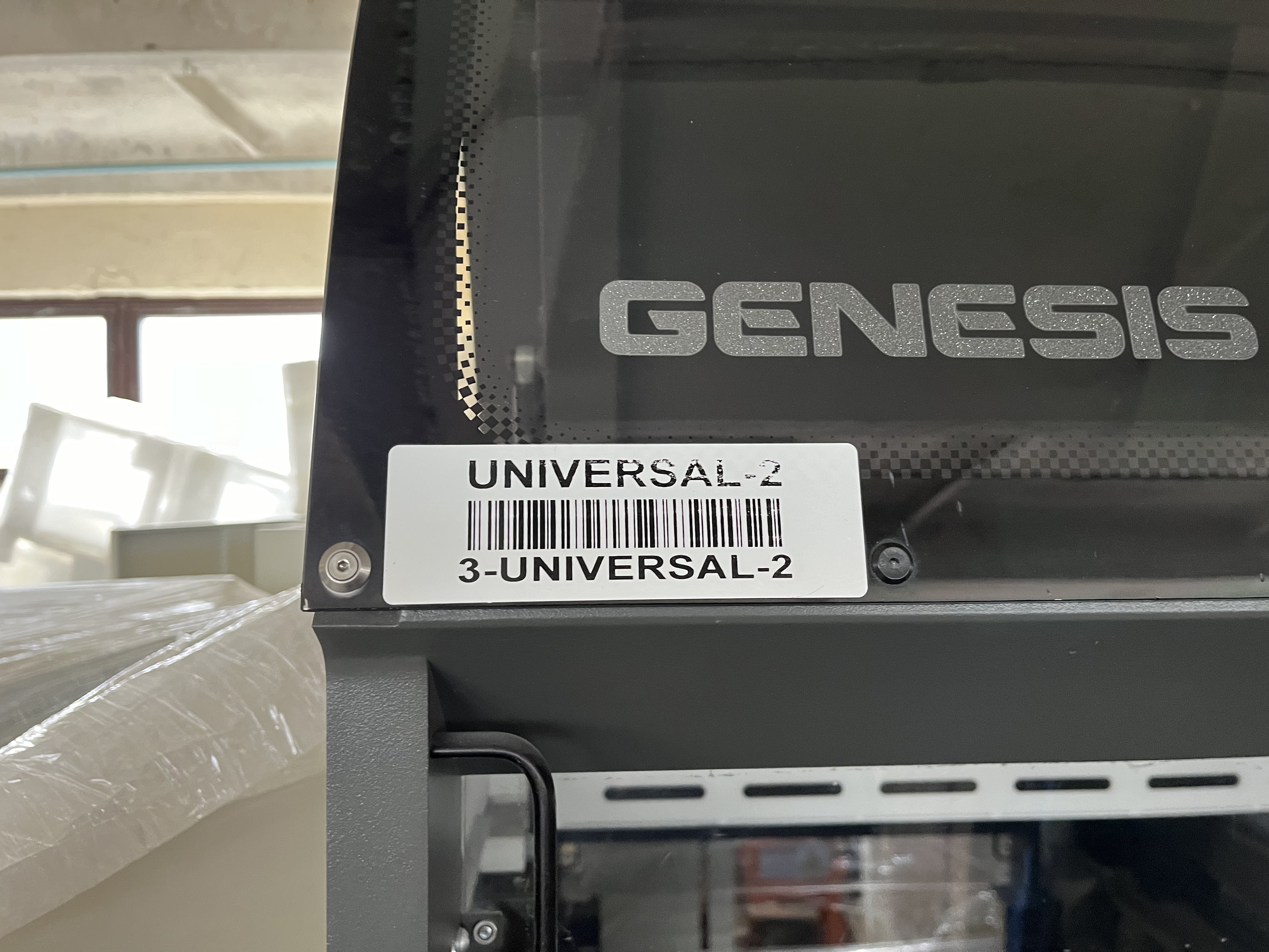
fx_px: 953
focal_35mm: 26
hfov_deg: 67.3
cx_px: 634
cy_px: 476
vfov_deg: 53.1
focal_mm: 5.1
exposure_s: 1/60
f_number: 1.6
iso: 250
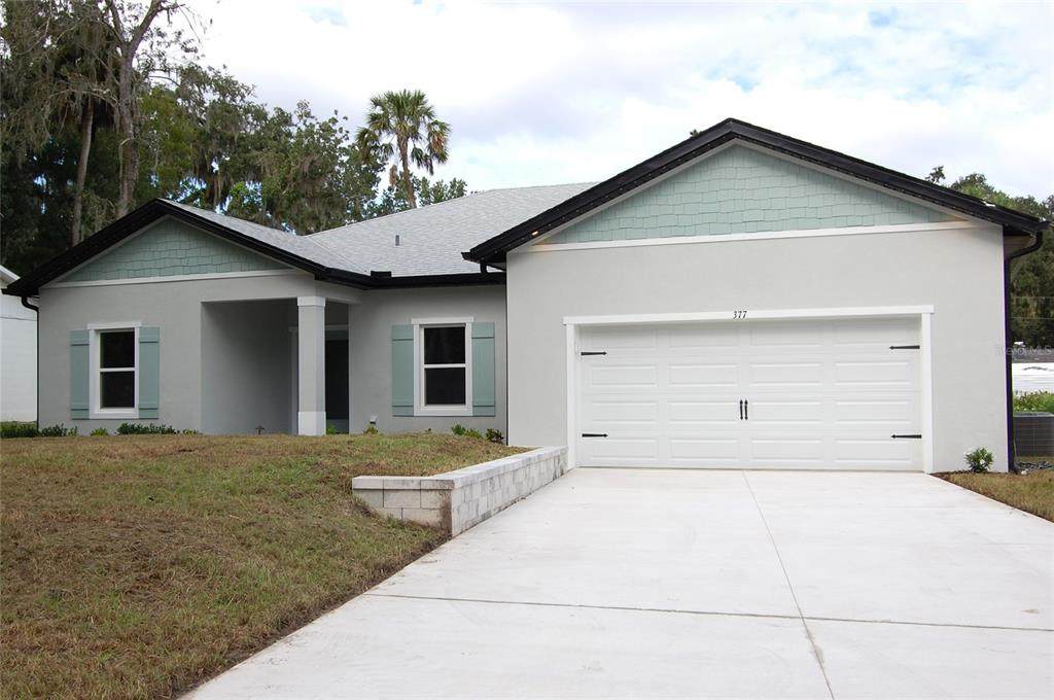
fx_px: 1053
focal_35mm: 36
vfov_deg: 36.8
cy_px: 350
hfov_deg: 53.2
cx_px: 527
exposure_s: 1/250
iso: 200
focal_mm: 24
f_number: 8
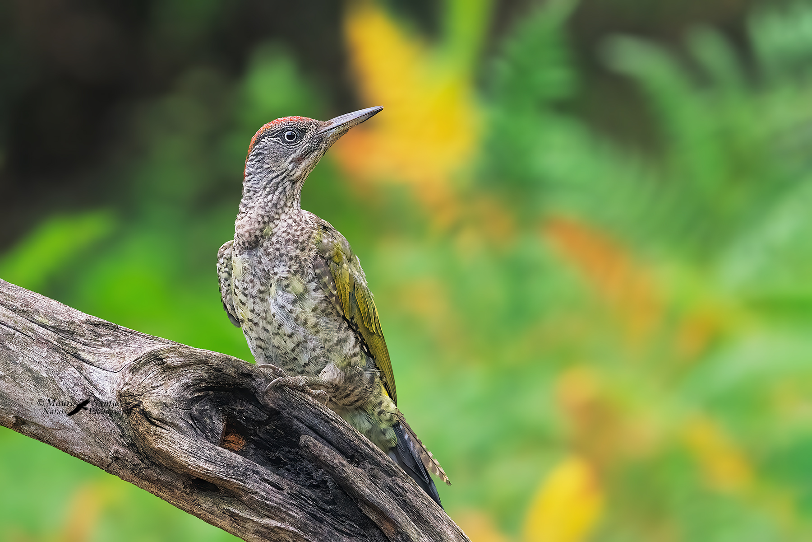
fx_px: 13769
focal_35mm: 610
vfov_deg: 2.3
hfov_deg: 3.4
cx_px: 406
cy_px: 271
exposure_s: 1/1000
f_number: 7.1
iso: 10000
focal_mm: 407
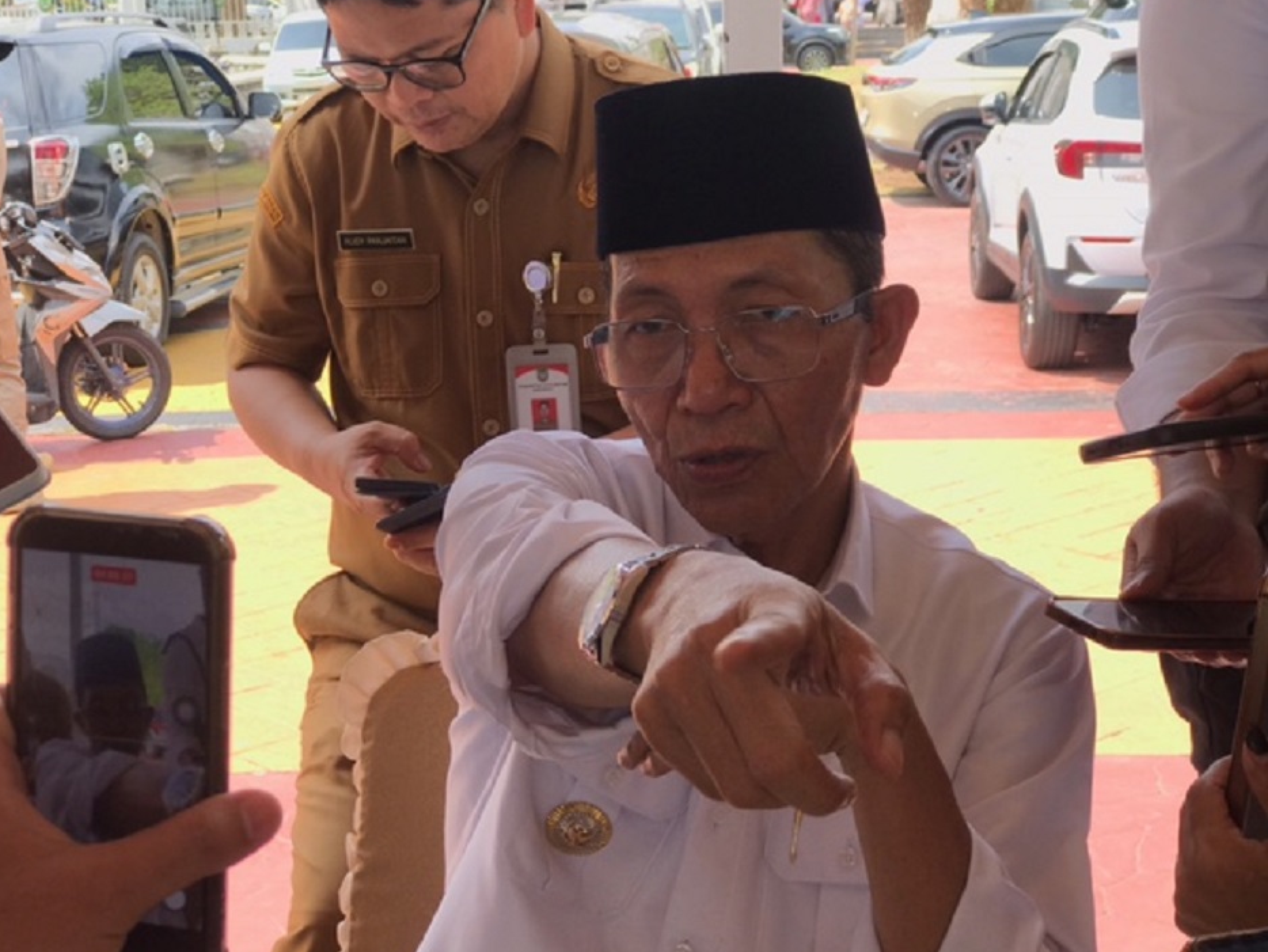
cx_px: 591
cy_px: 496
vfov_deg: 24.0
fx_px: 2235
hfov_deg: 31.7
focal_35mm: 61
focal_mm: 6.6
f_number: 2.8
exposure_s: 1/209
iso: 20
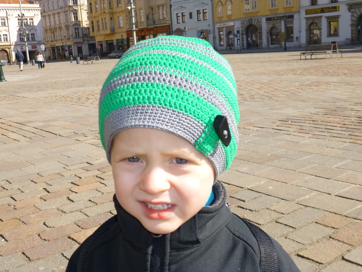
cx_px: 181
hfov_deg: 47.9
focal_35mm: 39
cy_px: 136
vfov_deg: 36.8
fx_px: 408
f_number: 3.7
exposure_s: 1/500
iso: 100
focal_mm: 6.9
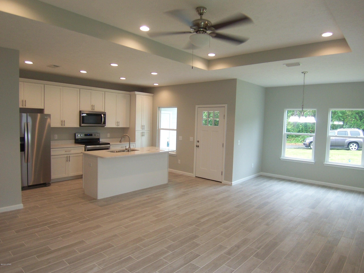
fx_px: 242
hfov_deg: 73.9
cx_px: 182
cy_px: 136
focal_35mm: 23
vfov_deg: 58.9
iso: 64
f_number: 2.8
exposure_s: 1/40
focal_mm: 3.8
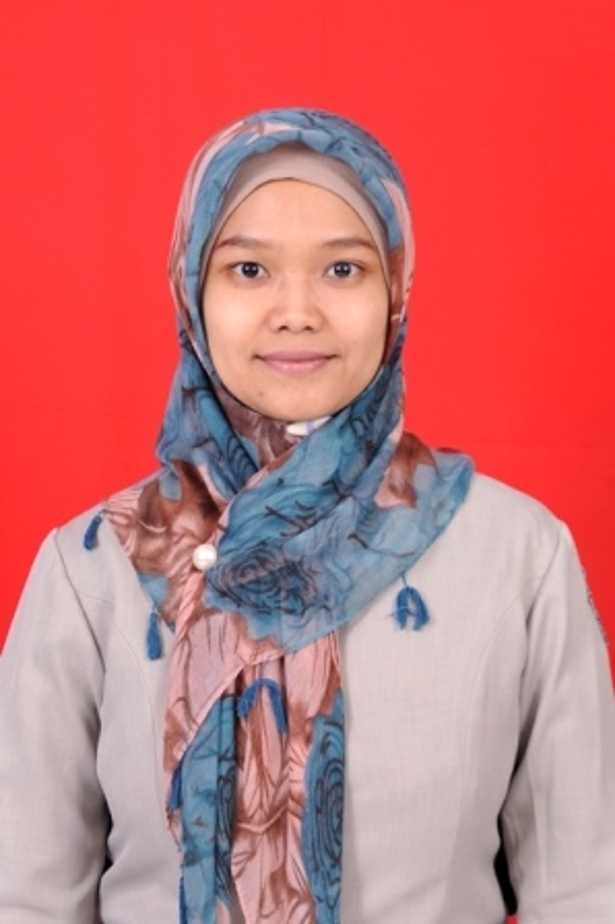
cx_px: 308
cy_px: 462
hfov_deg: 22.6
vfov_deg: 33.4
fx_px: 1540
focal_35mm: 60
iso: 200
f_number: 9
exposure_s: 1/80
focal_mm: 40
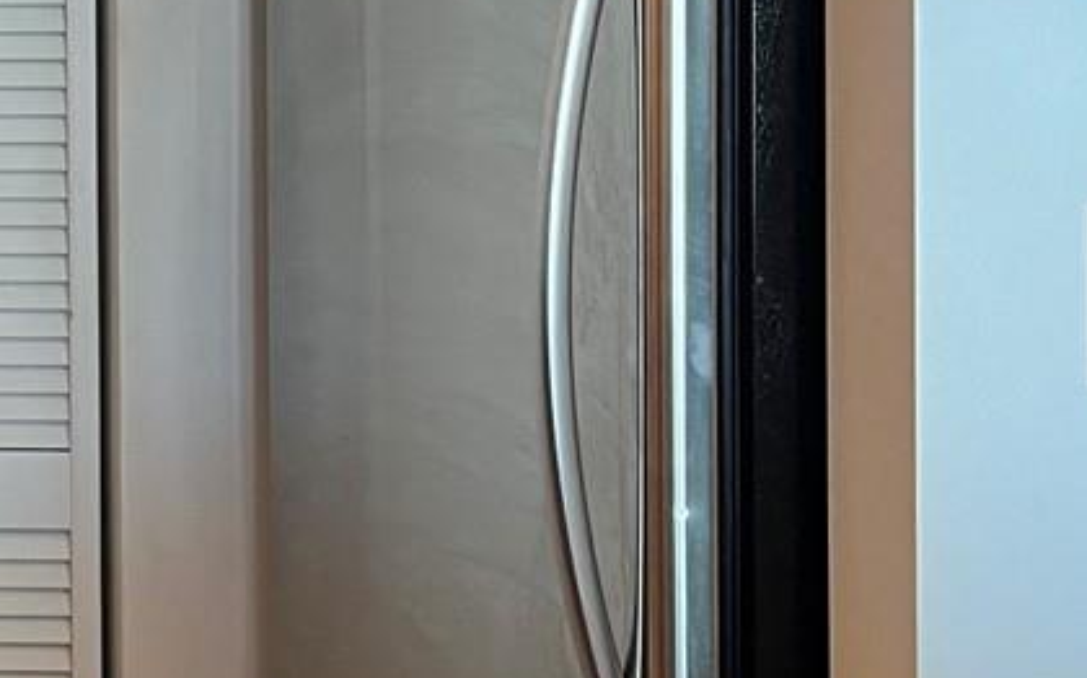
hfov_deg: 16.5
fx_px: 3109
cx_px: -872
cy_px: -16
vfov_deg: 12.3
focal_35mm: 105
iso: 100
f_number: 1.6
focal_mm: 5.1
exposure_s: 1/60
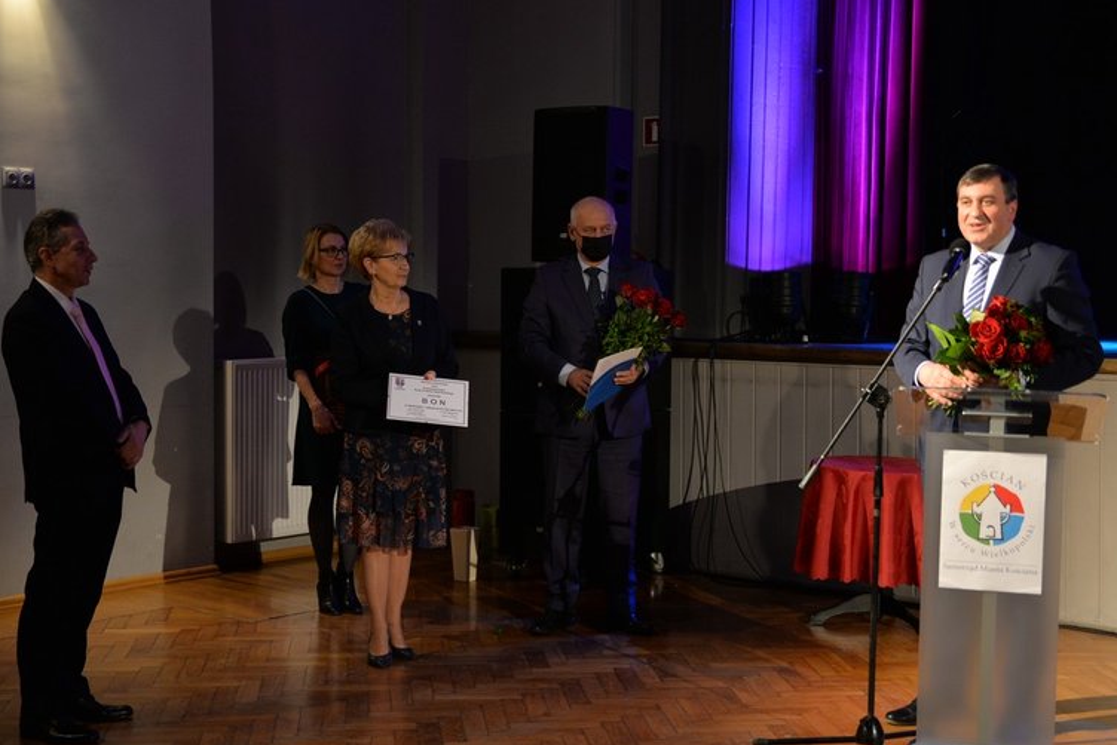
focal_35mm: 55
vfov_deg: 24.6
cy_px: 398
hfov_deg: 36.2
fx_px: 1707
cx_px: 537
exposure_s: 1/60
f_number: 2.8
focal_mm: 46
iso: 1000
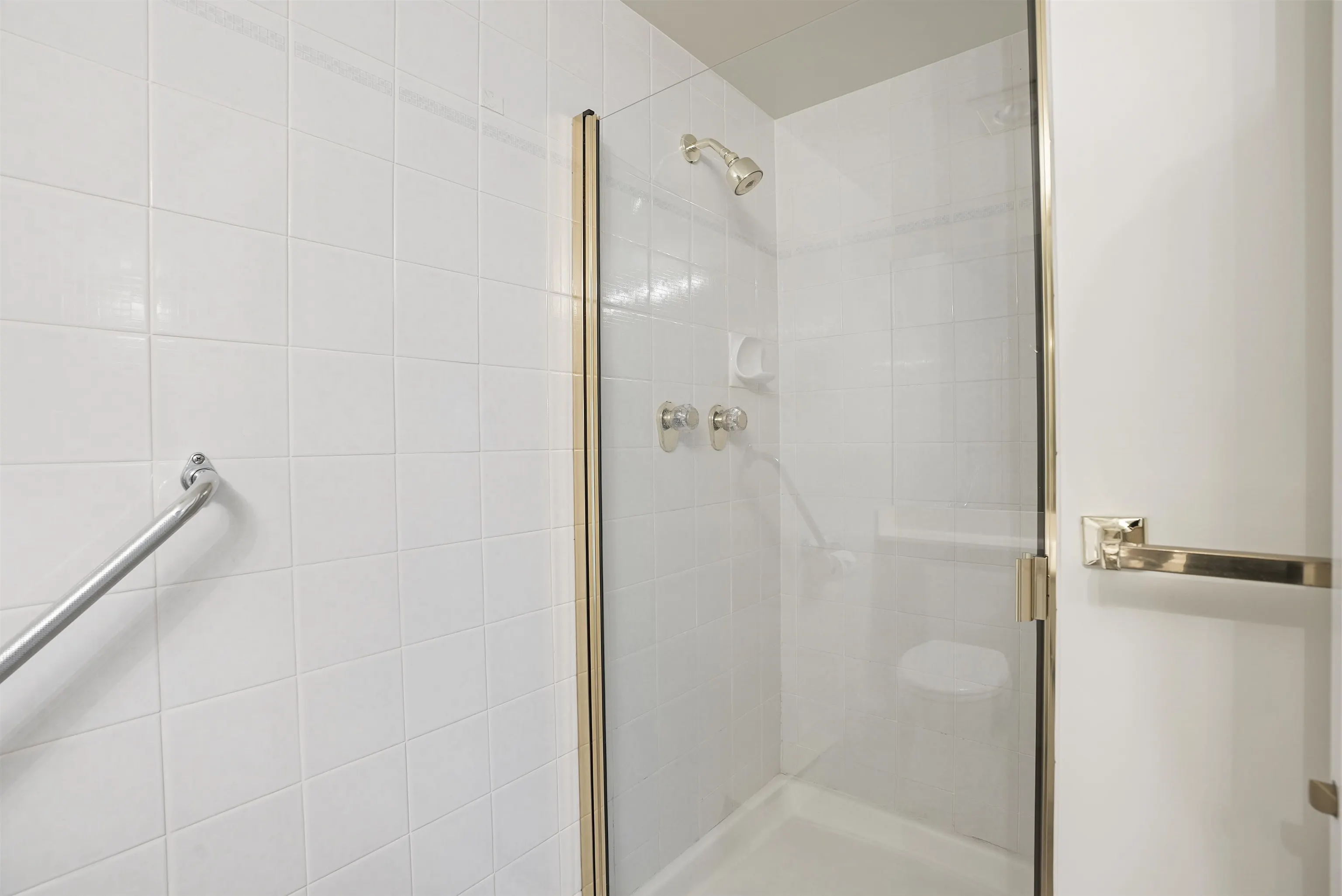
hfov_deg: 96.7
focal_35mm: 16
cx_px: 671
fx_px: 597
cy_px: 448
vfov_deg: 73.8
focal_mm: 16
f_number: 8
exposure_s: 1.6
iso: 160
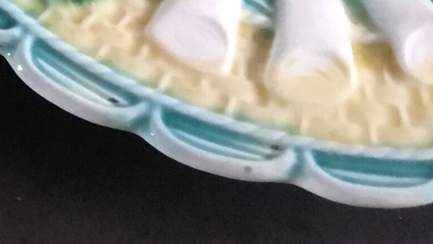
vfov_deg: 8.4
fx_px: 1642
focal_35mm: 143
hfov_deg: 13.6
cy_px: 6
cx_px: -312
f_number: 2.4
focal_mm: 3.3
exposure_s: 1/33
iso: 125
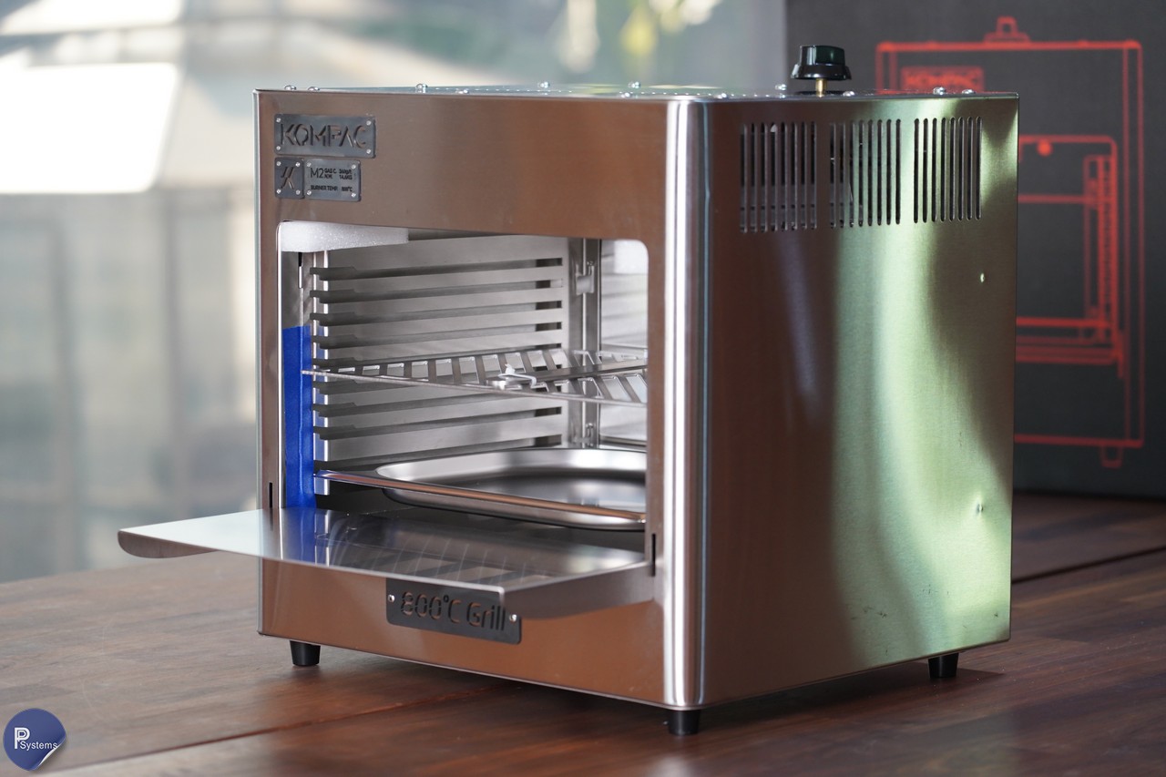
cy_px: 388
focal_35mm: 105
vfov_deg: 13.0
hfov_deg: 19.5
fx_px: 3400
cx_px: 583
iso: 2000
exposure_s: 1/125
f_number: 4
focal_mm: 105
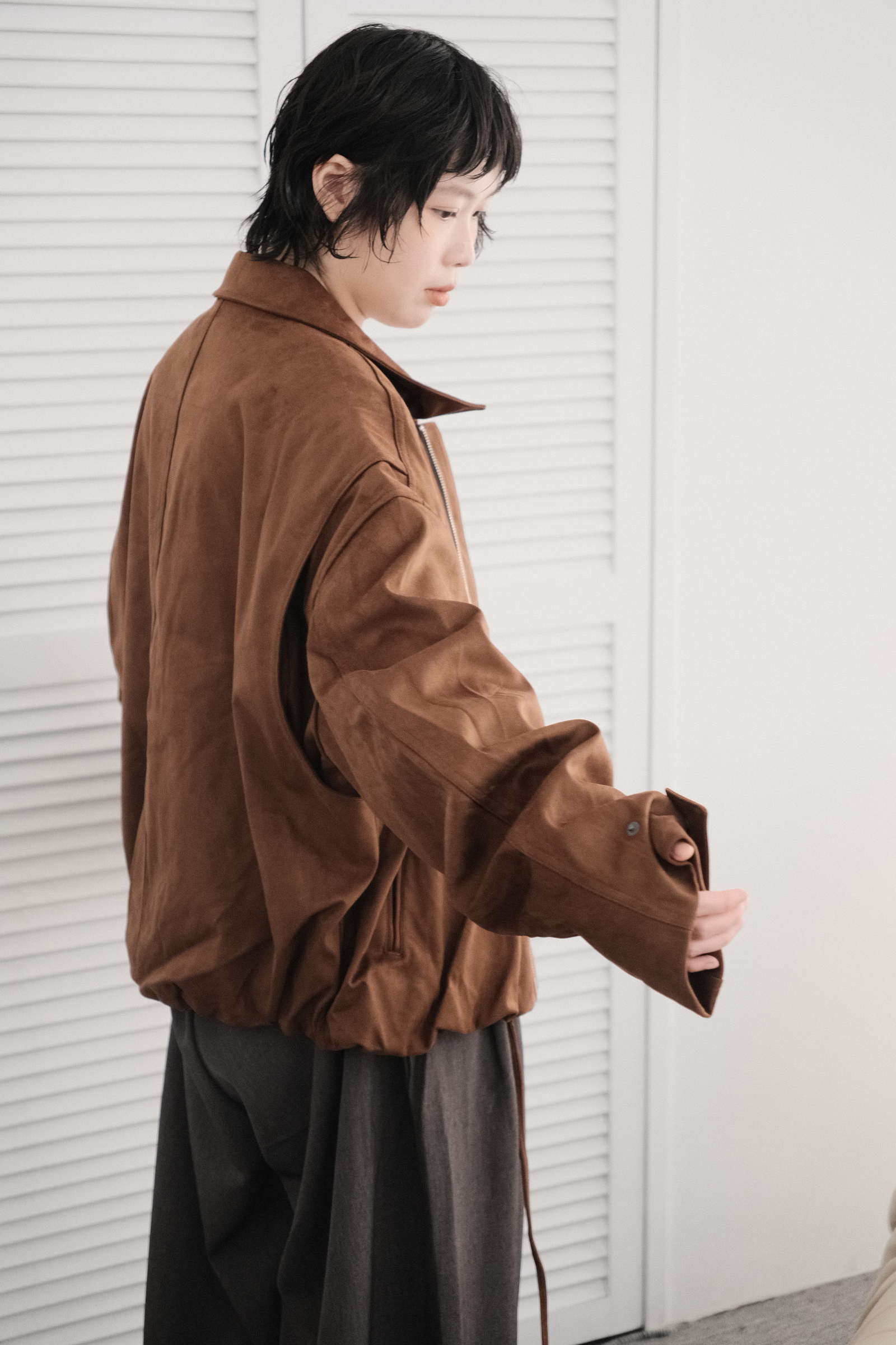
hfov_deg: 20.6
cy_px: 672
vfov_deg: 30.5
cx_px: 448
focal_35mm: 66
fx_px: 2464
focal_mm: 43.7
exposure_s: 1/125
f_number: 2.8
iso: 2000
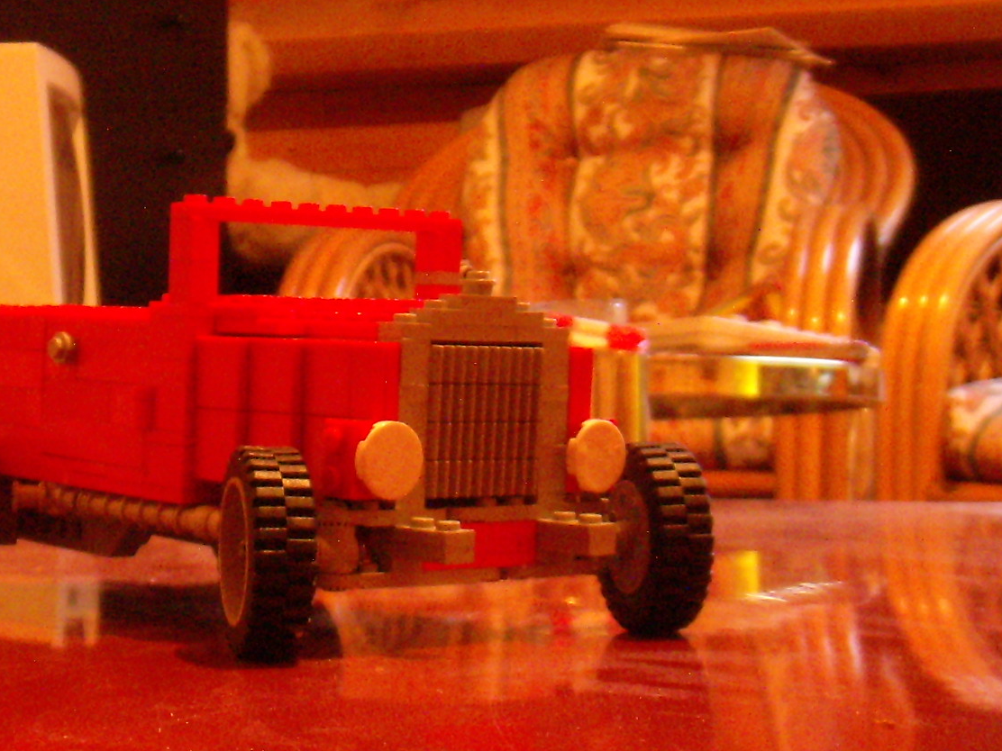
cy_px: 405
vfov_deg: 21.0
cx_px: 127
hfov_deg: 26.9
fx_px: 2026
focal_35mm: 70
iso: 400
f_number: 3.5
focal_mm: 6.4
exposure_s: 1/1.35
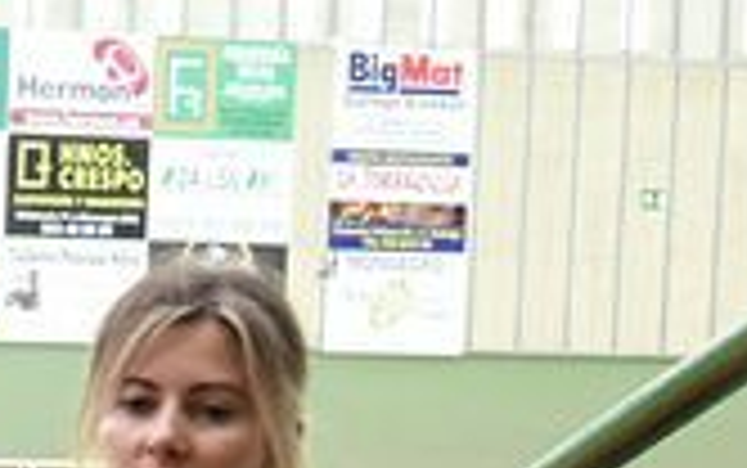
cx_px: -886
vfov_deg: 9.5
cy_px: 533
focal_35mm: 136
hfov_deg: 12.8
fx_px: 2771
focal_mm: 26
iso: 1250
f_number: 6.3
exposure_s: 1/40
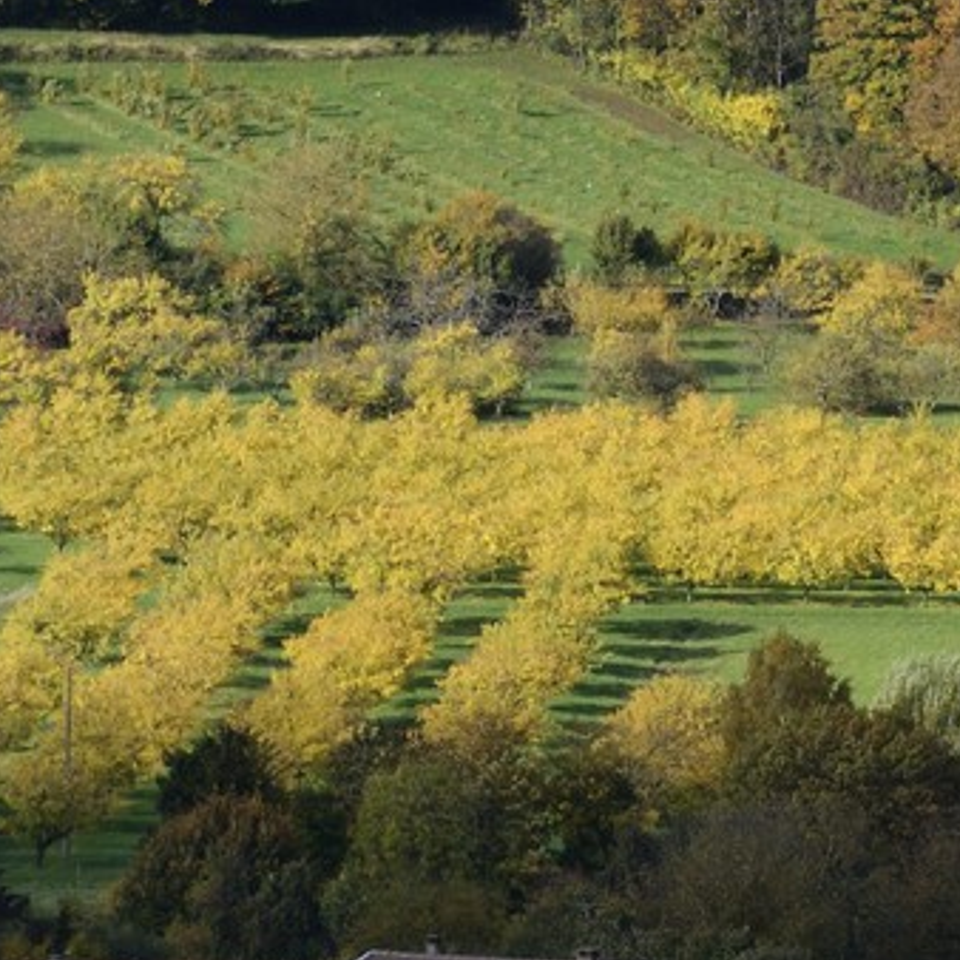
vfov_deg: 2.2
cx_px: 2210
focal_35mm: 804
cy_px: -108
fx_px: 25226
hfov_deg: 2.2
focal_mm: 200
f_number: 11
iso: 200
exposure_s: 1/250
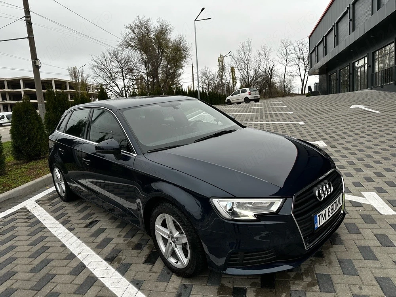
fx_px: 275
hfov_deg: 71.6
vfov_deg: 56.8
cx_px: 198
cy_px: 148
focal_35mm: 24
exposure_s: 1/357
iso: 80
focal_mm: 6.86
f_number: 1.78
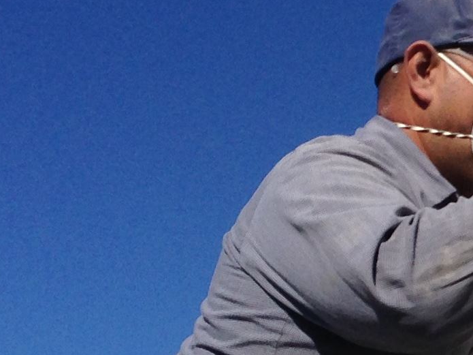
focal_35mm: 155
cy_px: 275
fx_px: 2118
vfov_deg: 9.6
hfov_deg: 12.0
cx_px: 768
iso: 50
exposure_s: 1/3390
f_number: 2.4
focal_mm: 4.12
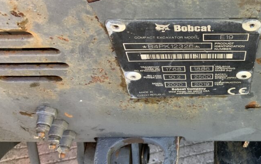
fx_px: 349
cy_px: 41
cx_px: 199
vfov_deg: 26.0
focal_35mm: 49
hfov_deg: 39.8
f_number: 1.8
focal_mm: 3
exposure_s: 1/100
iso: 50
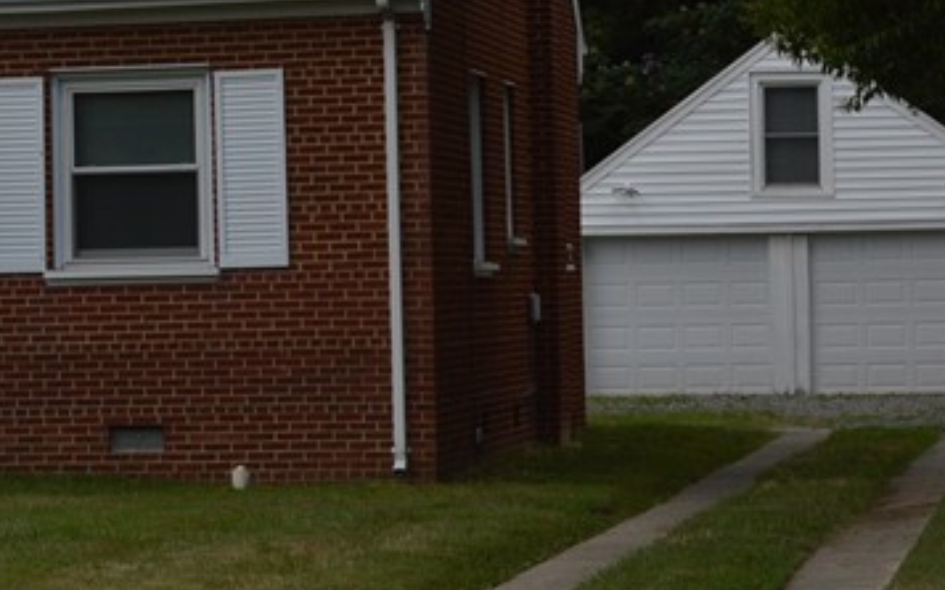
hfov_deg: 13.1
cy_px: 77
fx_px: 4069
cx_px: 30
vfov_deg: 8.3
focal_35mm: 158
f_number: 8
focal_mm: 34
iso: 100
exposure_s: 1/200
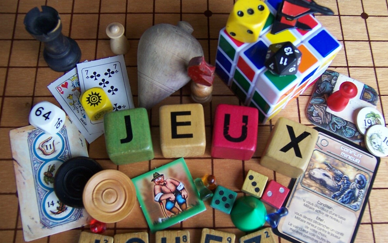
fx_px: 381
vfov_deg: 35.3
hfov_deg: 54.0
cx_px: 198
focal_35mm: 36
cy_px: 124
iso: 80
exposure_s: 1/60
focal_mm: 5.5
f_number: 2.8
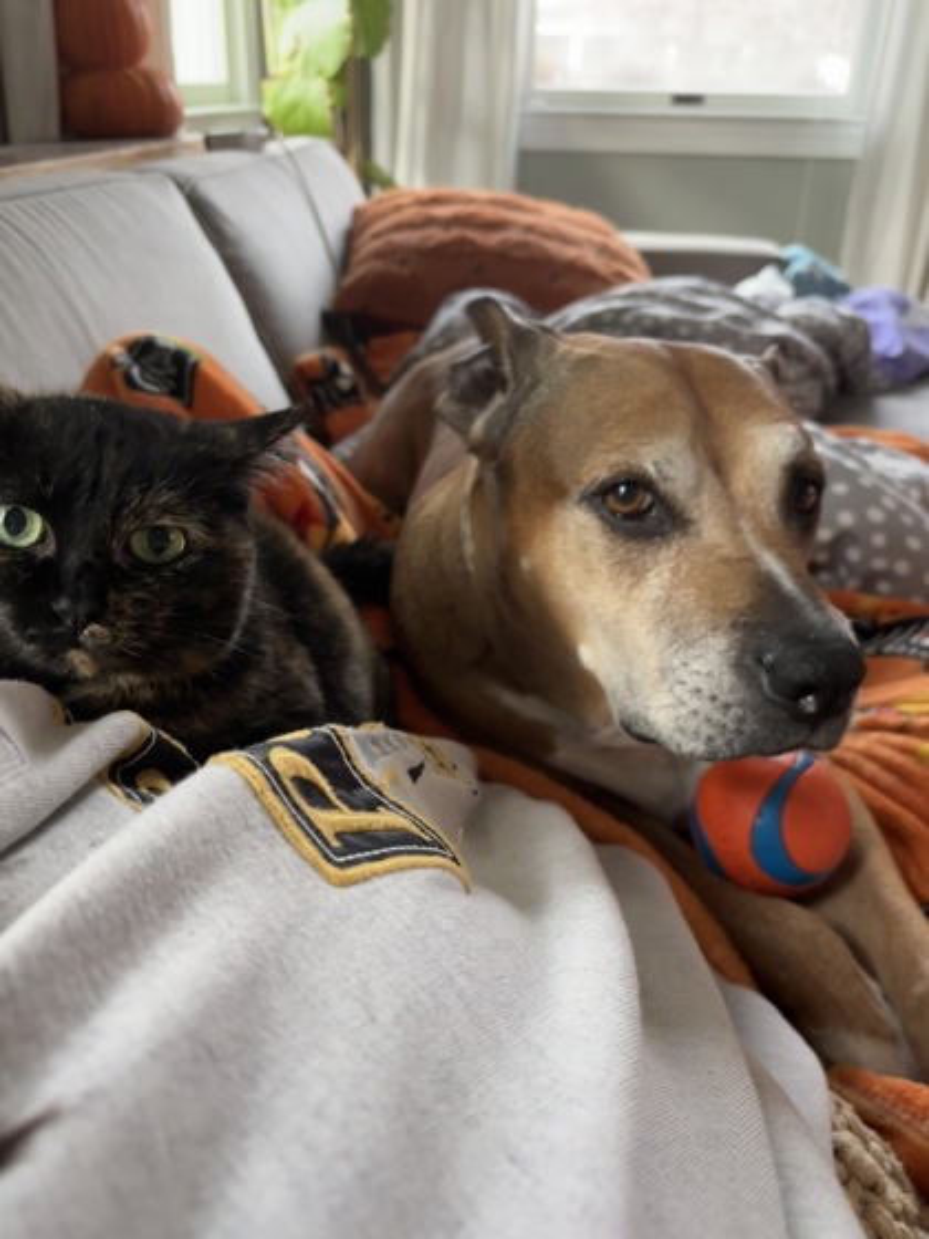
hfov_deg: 53.1
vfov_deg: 67.3
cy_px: 620
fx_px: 930
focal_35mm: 26
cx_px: 464
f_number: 1.6
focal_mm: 5.96
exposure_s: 1/60
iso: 320
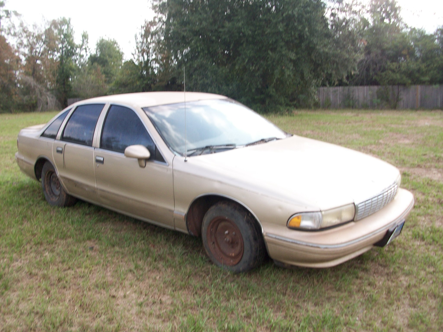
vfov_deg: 41.8
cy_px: 166
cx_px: 222
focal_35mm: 34
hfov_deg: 54.0
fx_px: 435
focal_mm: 5.7
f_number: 2.8
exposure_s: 1/229
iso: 64
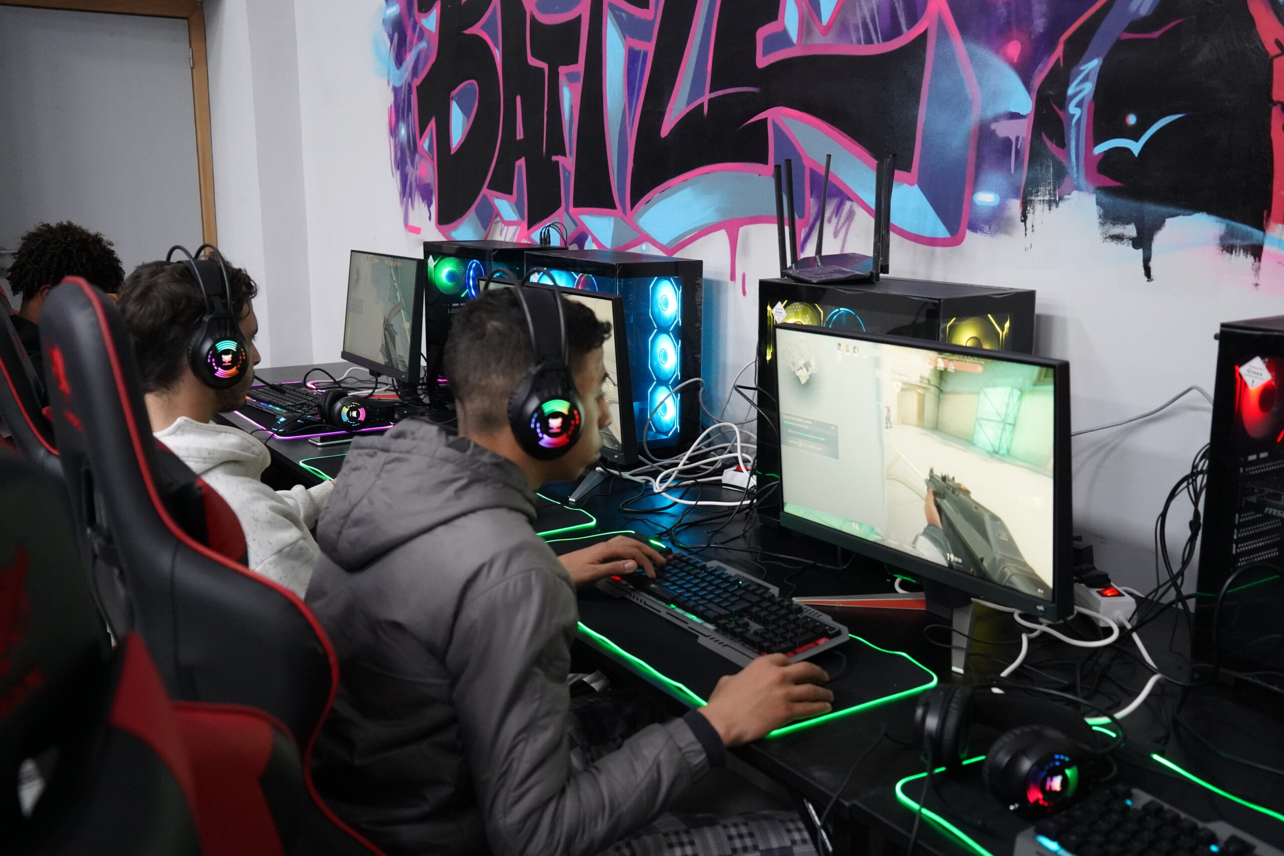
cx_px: 642
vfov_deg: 40.0
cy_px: 428
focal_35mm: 33
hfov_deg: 57.2
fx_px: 1177
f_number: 4
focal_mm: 33
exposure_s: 1/160
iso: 8000
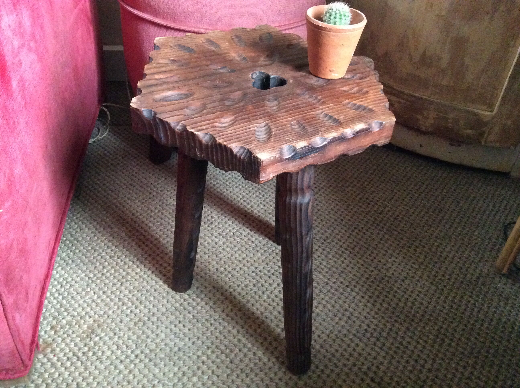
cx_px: 260
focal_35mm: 32
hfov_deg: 56.9
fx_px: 480
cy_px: 194
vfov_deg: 44.1
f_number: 2.4
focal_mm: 3.3
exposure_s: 1/17
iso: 500
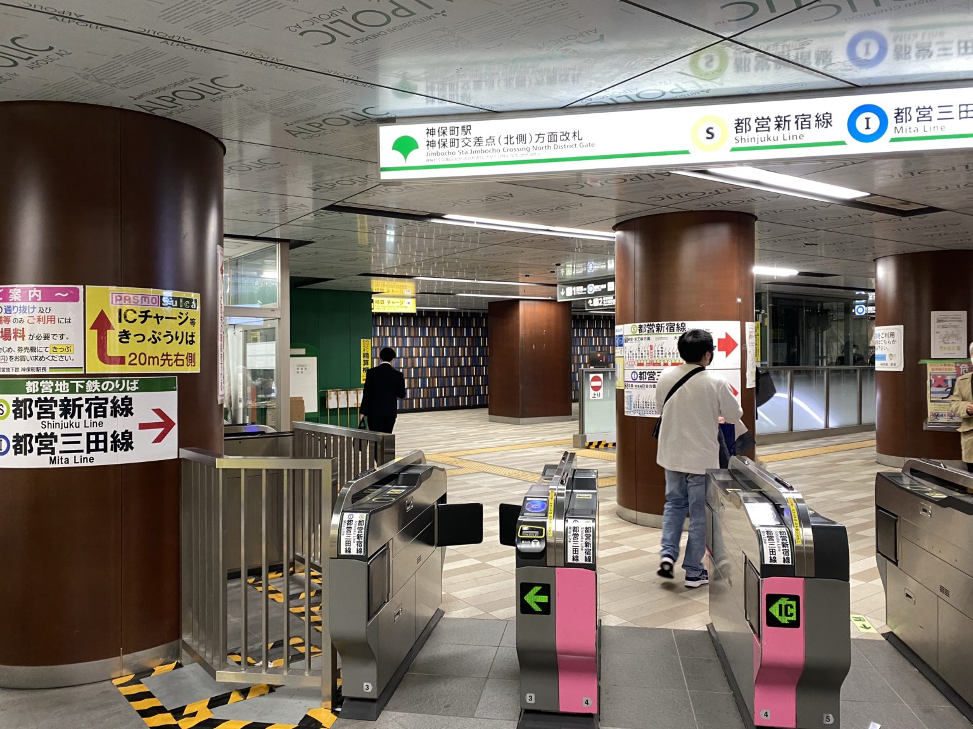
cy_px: 364
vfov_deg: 53.1
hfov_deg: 67.3
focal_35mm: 26
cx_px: 486
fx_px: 731
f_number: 1.8
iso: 125
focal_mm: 4.25
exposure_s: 1/60
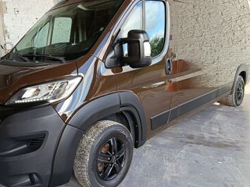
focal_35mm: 32
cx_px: 108
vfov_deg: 44.0
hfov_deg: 56.6
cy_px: 76
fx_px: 231
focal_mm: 5.24
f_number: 1.7
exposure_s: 1/100
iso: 120
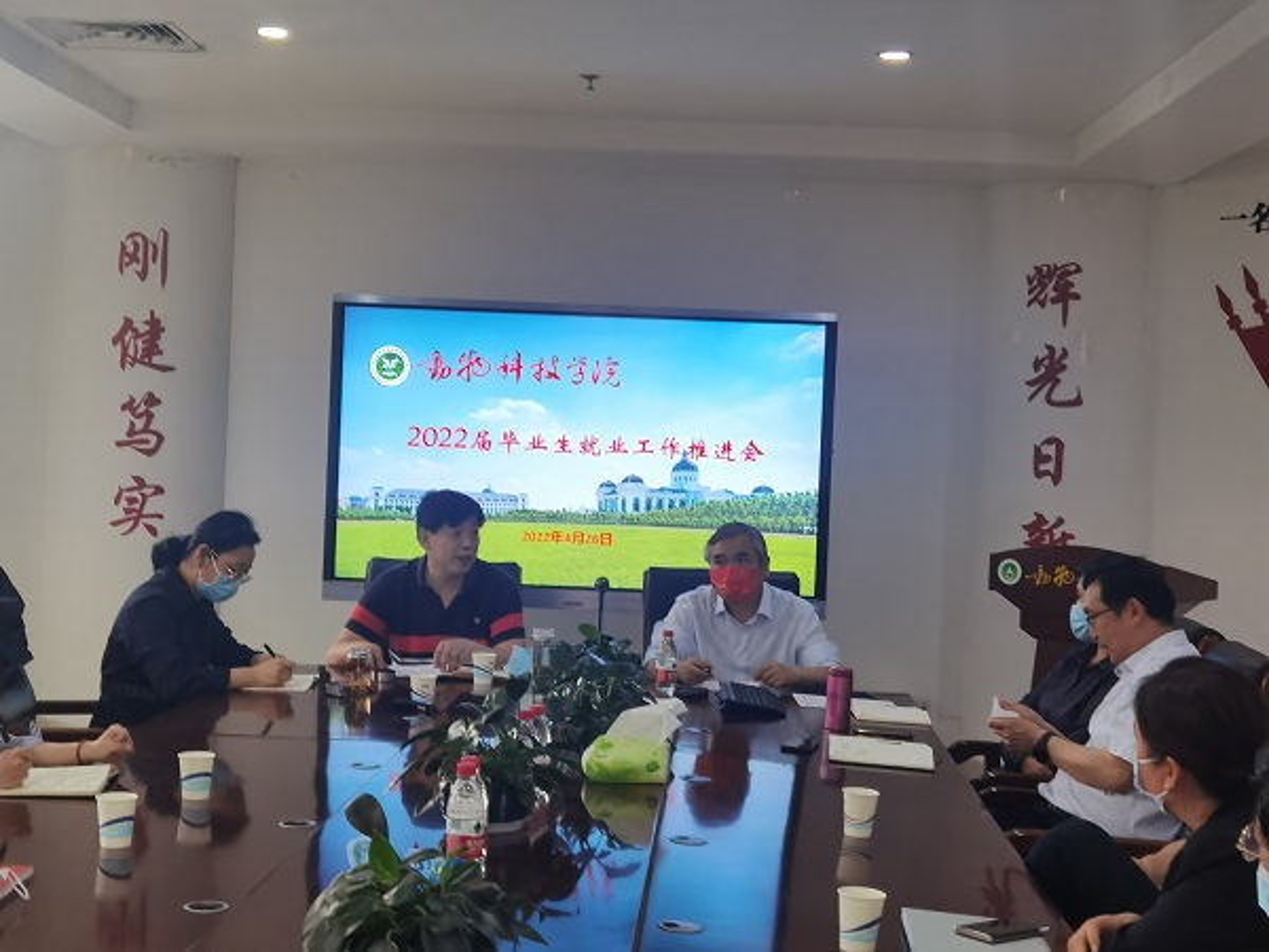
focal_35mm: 53
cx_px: 634
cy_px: 476
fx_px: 1943
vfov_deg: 27.5
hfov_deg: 36.2
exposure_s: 1/53.8
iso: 50
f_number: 1.9
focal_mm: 6.71
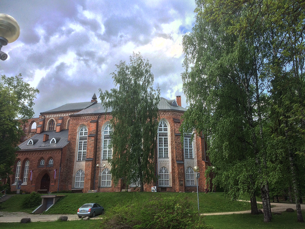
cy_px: 114
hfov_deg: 61.7
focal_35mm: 29
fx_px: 256
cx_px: 152
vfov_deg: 48.2
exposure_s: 1/427
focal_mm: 4.15
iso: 32
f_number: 2.2
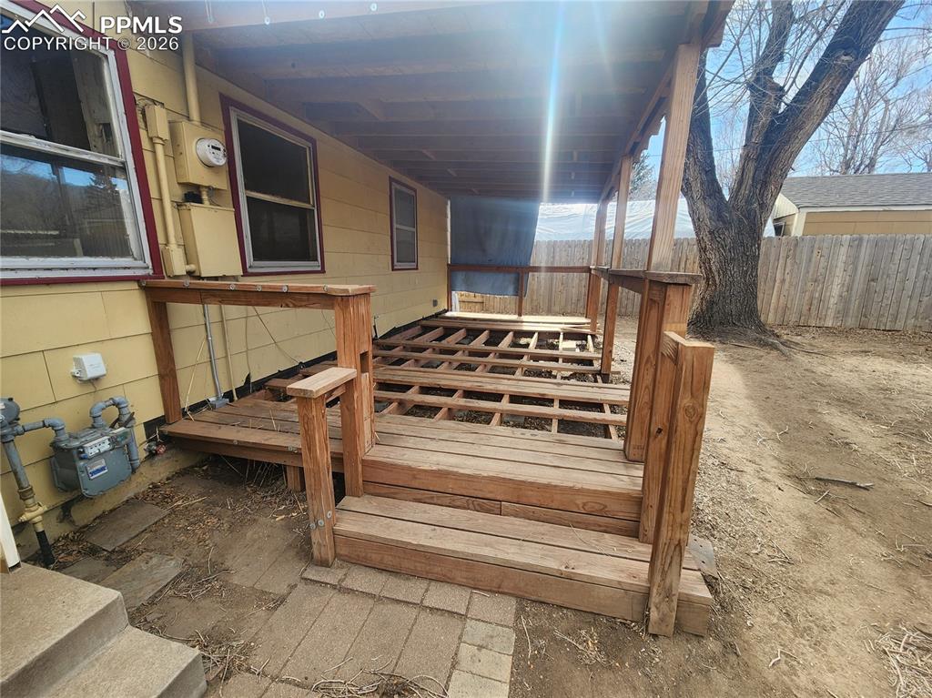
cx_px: 466
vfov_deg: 89.9
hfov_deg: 106.2
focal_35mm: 13
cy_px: 349
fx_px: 350
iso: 50
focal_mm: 2.2
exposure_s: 1/322
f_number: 2.2
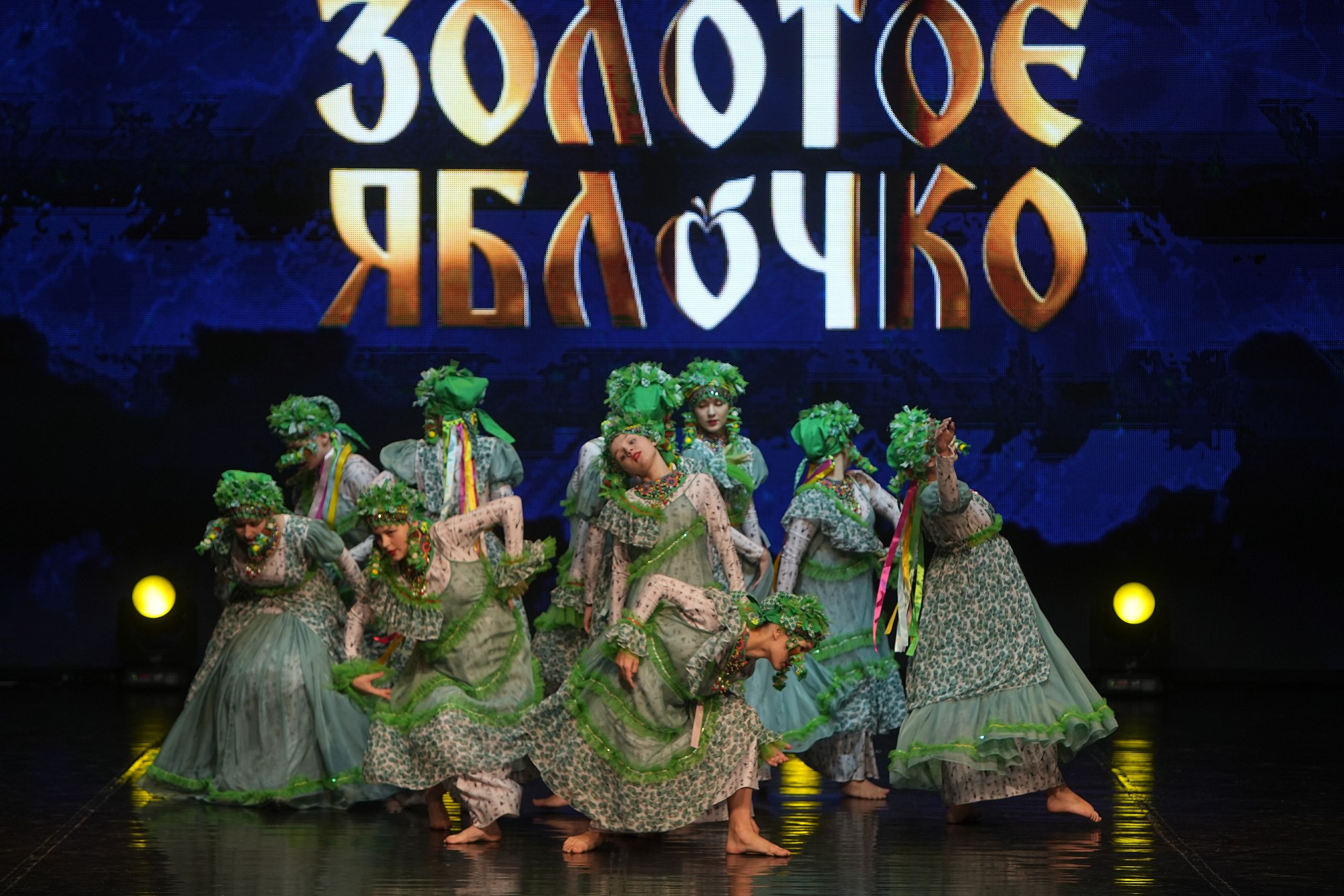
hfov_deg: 13.9
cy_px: 448
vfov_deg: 9.3
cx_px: 672
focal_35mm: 148
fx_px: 5525
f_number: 4
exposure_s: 1/200
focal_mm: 148
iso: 640
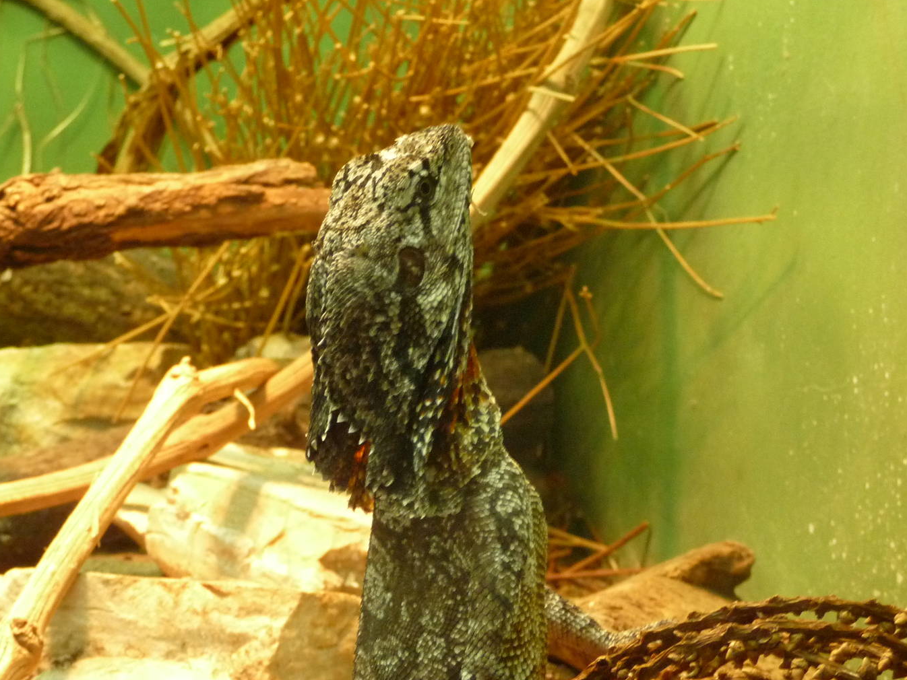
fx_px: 2149
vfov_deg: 18.0
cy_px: 368
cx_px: 445
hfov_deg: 23.8
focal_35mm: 82
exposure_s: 1/6
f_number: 4.5
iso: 400
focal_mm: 10.5
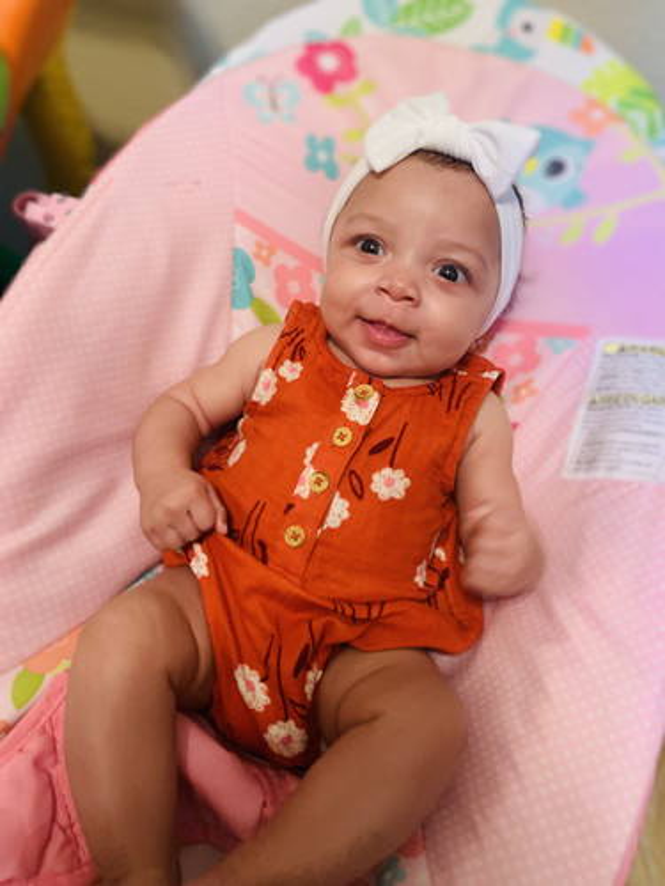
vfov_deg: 67.3
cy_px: 443
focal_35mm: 26
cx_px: 332
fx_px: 666
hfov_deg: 53.1
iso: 320
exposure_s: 1/30
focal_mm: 4.25
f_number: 1.8
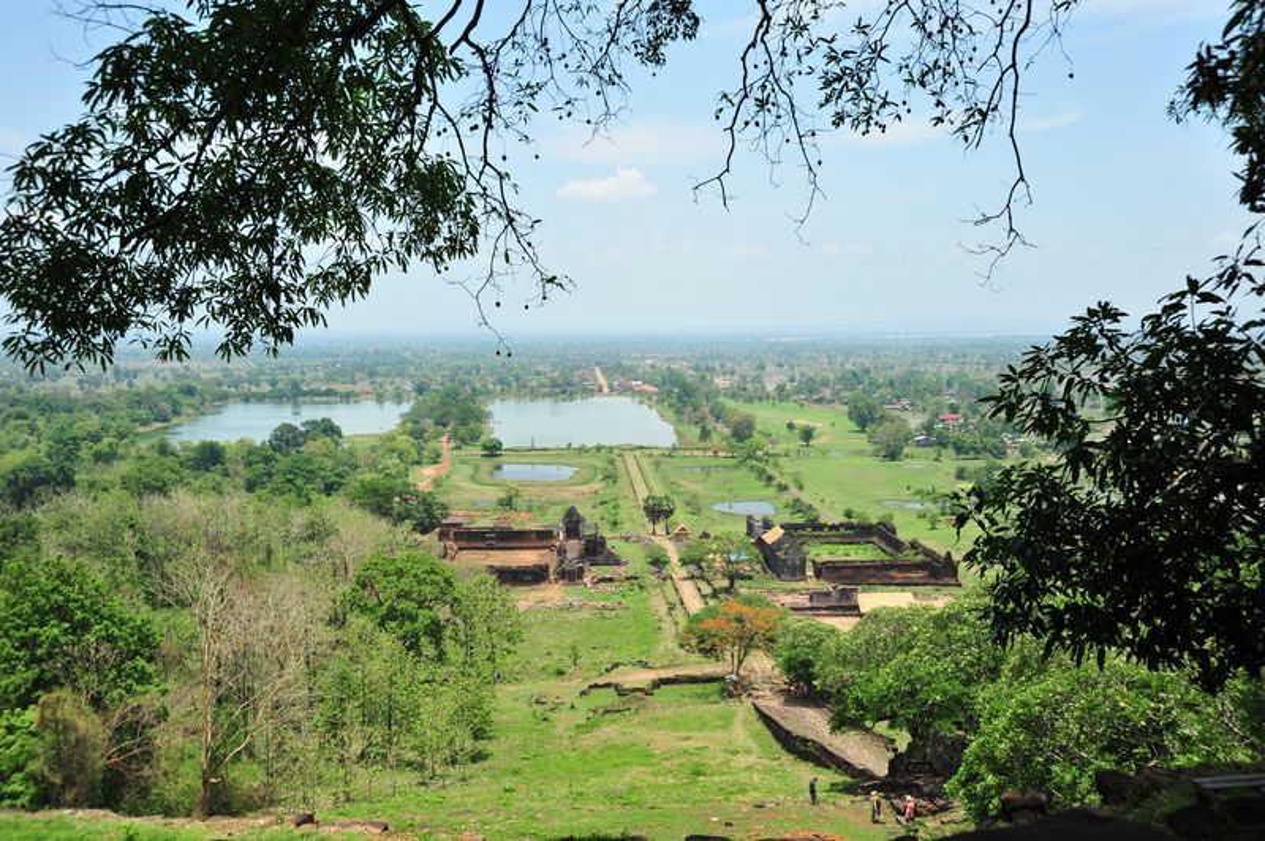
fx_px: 1334
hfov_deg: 50.7
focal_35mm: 38
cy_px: 420
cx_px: 632
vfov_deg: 35.0
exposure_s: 1/400
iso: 200
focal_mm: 38
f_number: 10
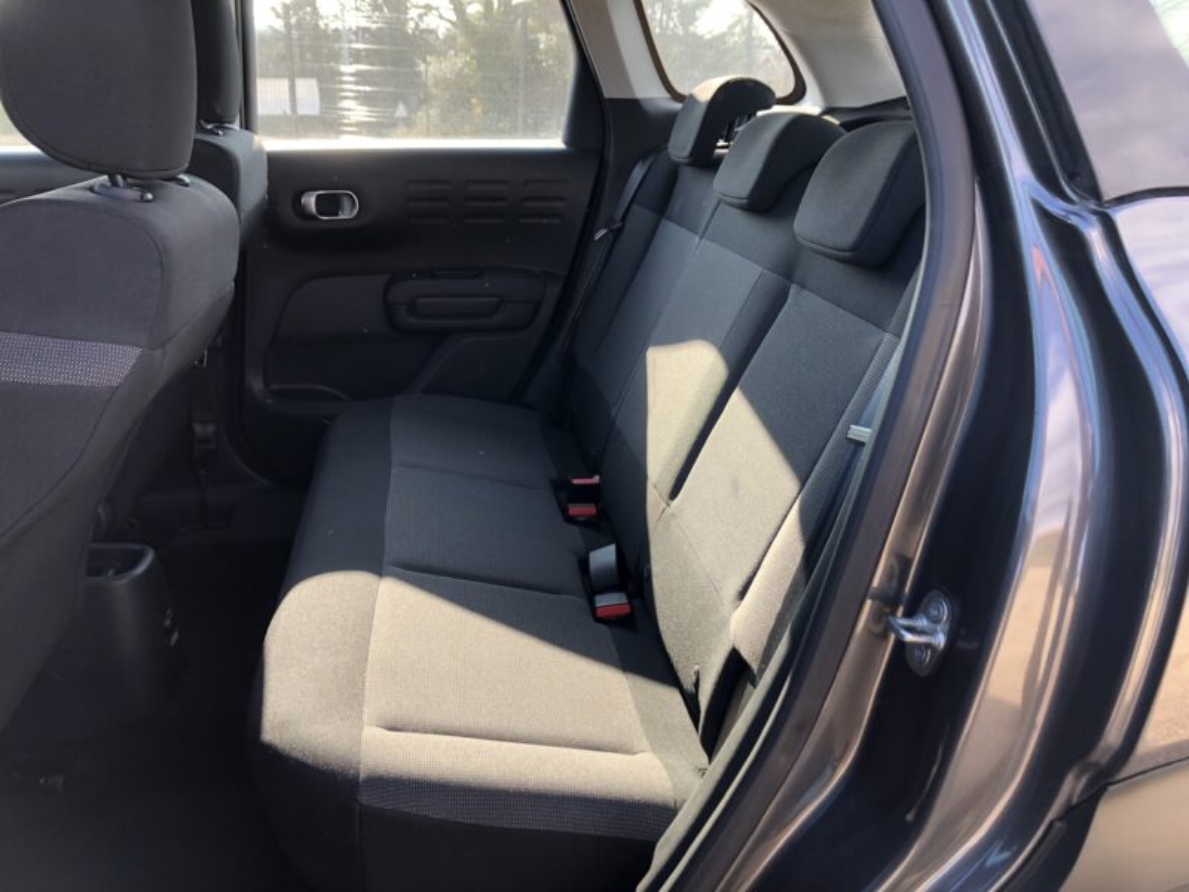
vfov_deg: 49.7
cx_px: 594
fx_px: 962
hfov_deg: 63.4
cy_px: 446
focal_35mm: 28
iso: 32
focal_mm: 3.99
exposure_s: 1/120
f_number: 1.8
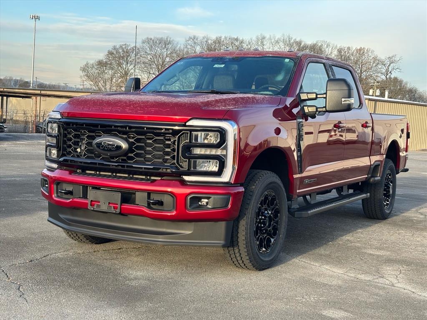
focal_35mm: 52
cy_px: 160
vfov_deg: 28.0
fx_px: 641
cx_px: 214
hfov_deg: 36.8
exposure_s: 1/253
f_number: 1.6
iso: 32
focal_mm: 5.96
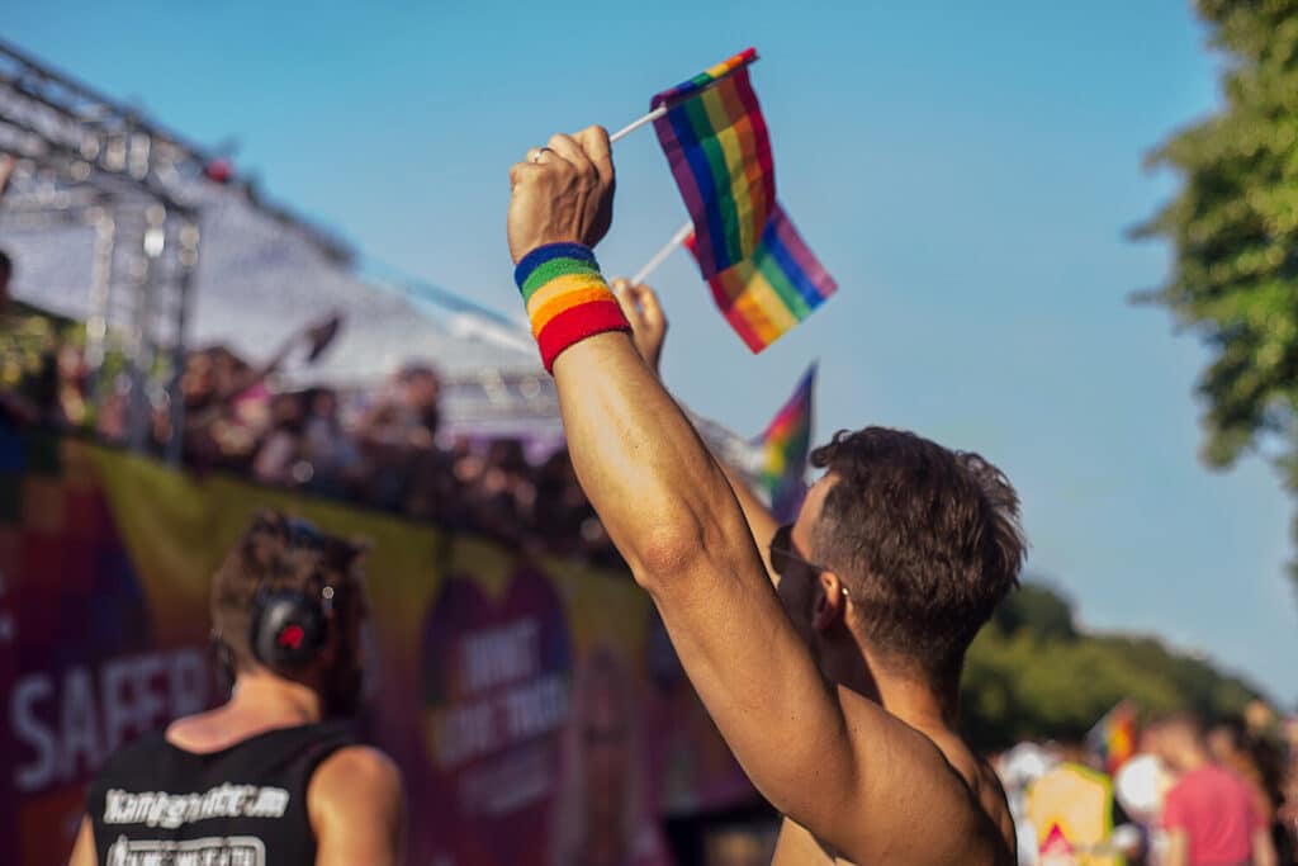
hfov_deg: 39.6
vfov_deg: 27.0
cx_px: 649
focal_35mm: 50
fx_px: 1803
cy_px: 433
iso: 250
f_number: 3.2
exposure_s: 1/640
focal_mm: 50
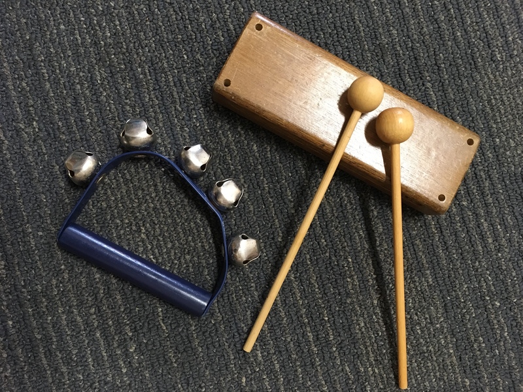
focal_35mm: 29
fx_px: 438
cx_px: 262
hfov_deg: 61.7
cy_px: 196
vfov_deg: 48.2
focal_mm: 4.15
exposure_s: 1/25
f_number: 2.2
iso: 200
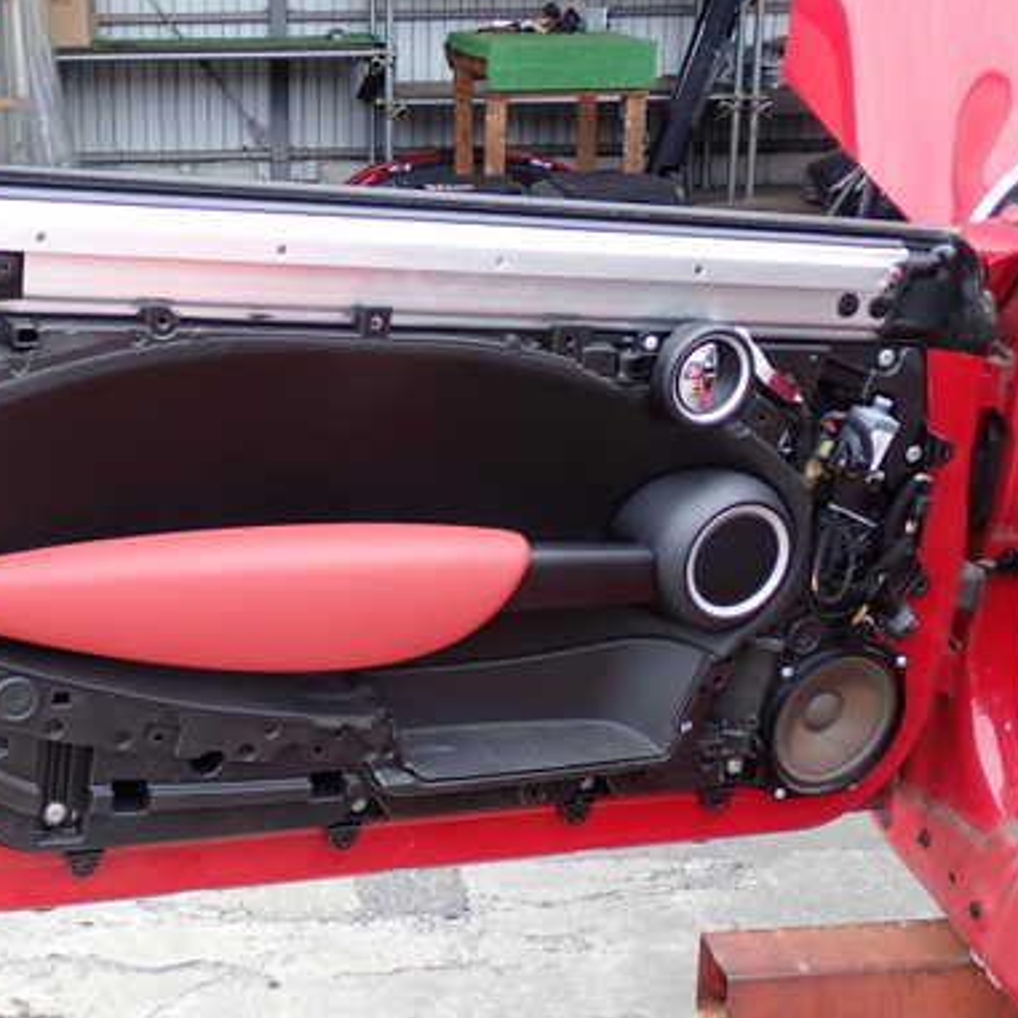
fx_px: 1896
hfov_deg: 29.7
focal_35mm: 57
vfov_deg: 30.0
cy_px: 550
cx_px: 297
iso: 100
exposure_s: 1/80
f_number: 2.8
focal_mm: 7.31
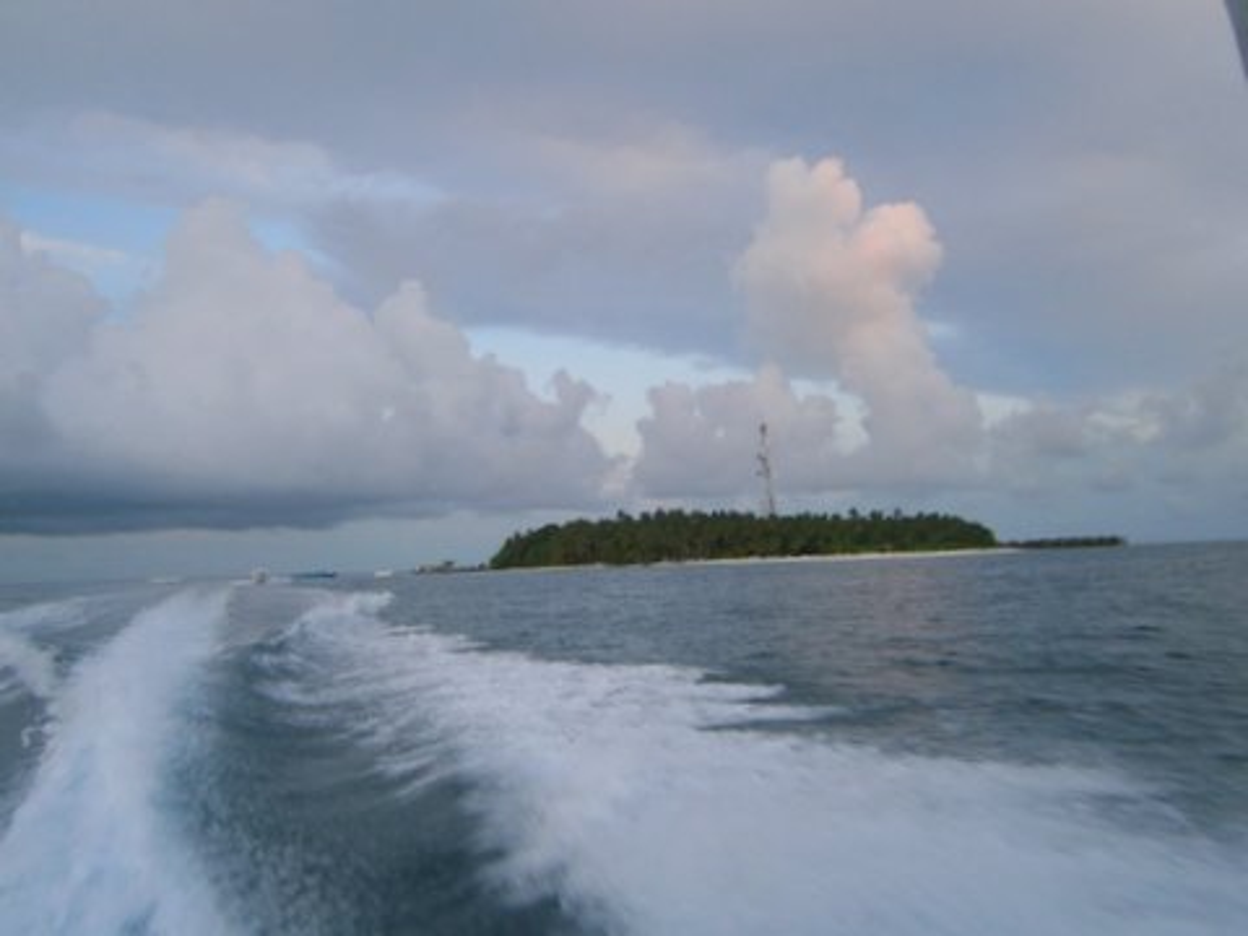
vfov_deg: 53.1
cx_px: 624
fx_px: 937
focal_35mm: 26
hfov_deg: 67.3
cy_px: 468
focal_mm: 4.7
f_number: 2.8
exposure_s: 1/80
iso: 80
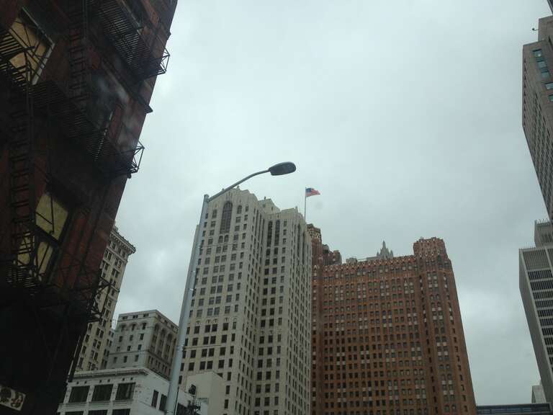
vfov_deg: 40.7
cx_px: 276
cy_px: 208
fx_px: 559
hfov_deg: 52.6
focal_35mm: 35
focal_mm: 4.28
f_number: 2.4
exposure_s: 1/890
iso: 50
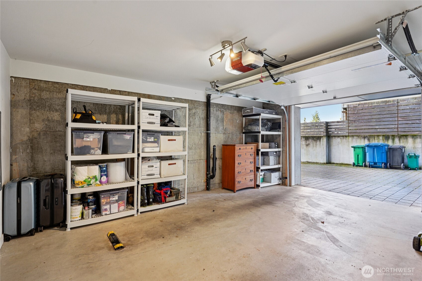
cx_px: 211
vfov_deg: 70.4
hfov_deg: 93.3
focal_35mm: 17
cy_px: 140
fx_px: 199
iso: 400
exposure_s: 1/8
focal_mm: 17
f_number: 8
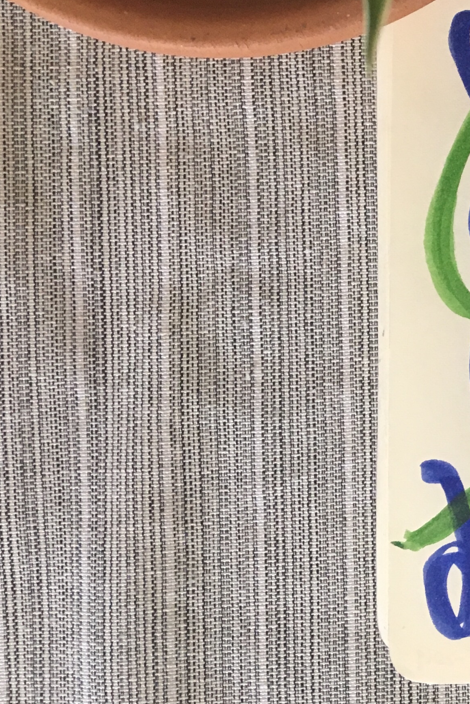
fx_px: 1371
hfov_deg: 17.0
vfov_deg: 28.6
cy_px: 231
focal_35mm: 70
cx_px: 770
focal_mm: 4.15
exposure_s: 1/30
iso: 100
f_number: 2.2
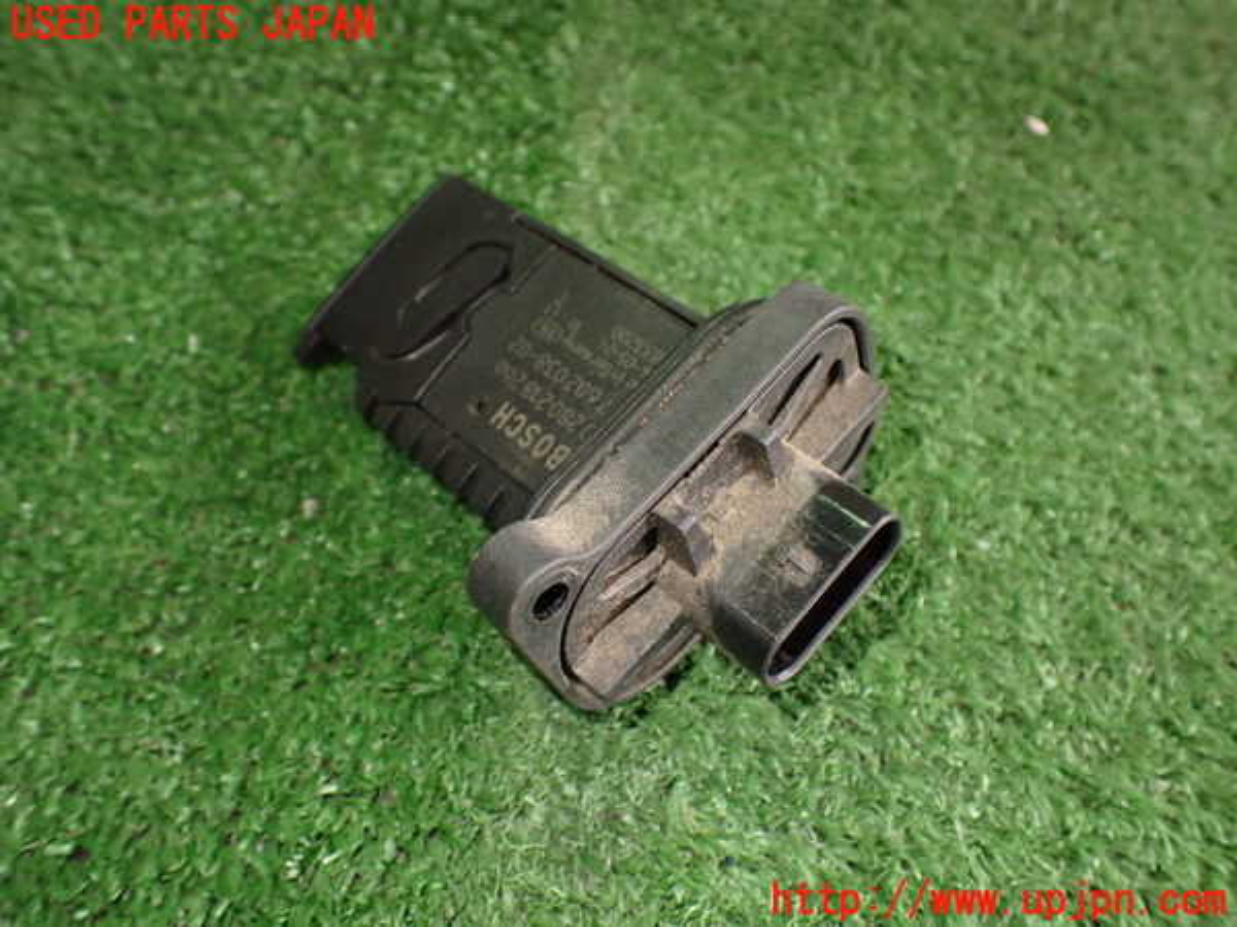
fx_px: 1072
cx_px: 618
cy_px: 464
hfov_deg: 60.0
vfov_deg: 46.8
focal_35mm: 30
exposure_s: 1/125
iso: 500
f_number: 2.3
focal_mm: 5.4
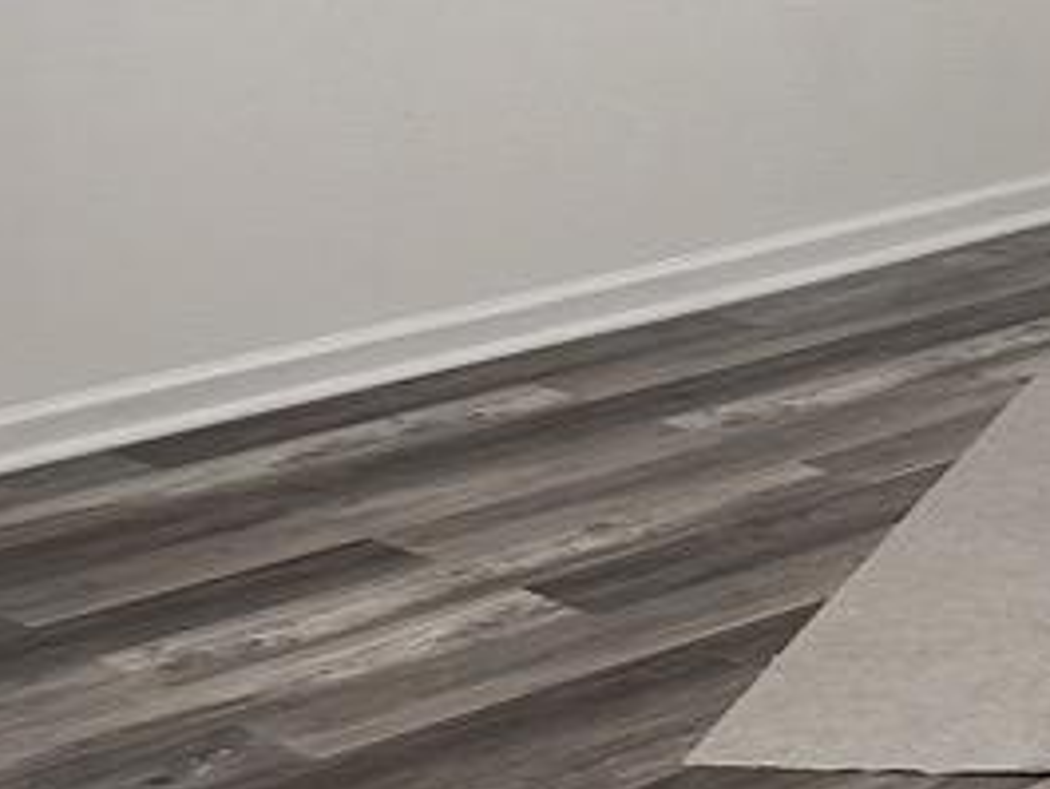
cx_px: 1799
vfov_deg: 12.2
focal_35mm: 116
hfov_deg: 15.1
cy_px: -396
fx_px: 3520
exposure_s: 1/120
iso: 80
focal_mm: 6.86
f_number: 1.78
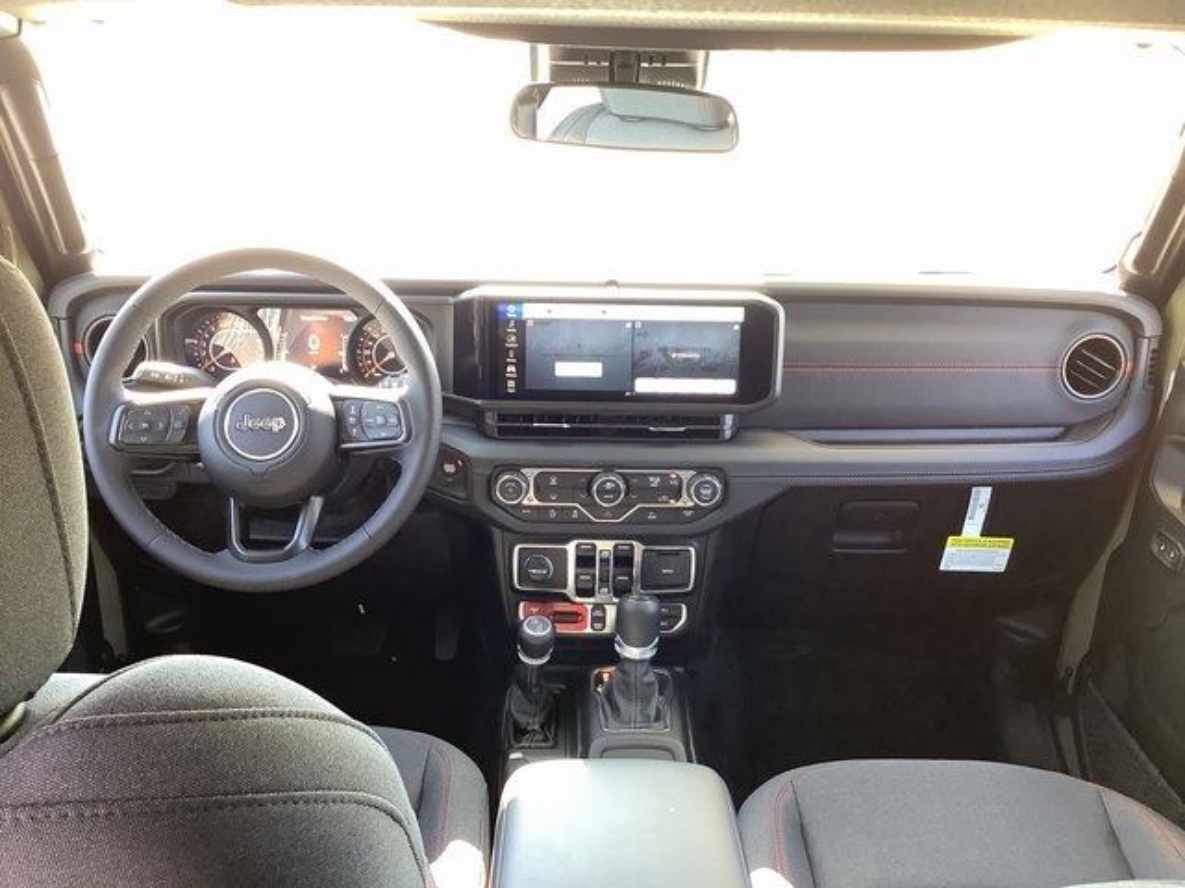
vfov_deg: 45.4
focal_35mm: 31
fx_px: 1061
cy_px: 444
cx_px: 592
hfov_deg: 58.4
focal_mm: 3.3
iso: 160
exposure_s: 1/50
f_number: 2.4
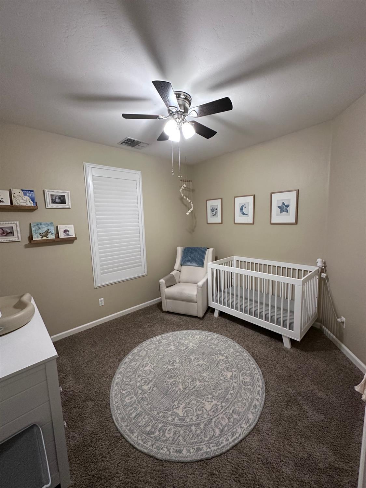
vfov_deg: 102.1
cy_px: 244
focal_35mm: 14
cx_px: 183
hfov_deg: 85.7
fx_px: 197
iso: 400
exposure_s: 1/60
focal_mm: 2.22
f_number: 2.2
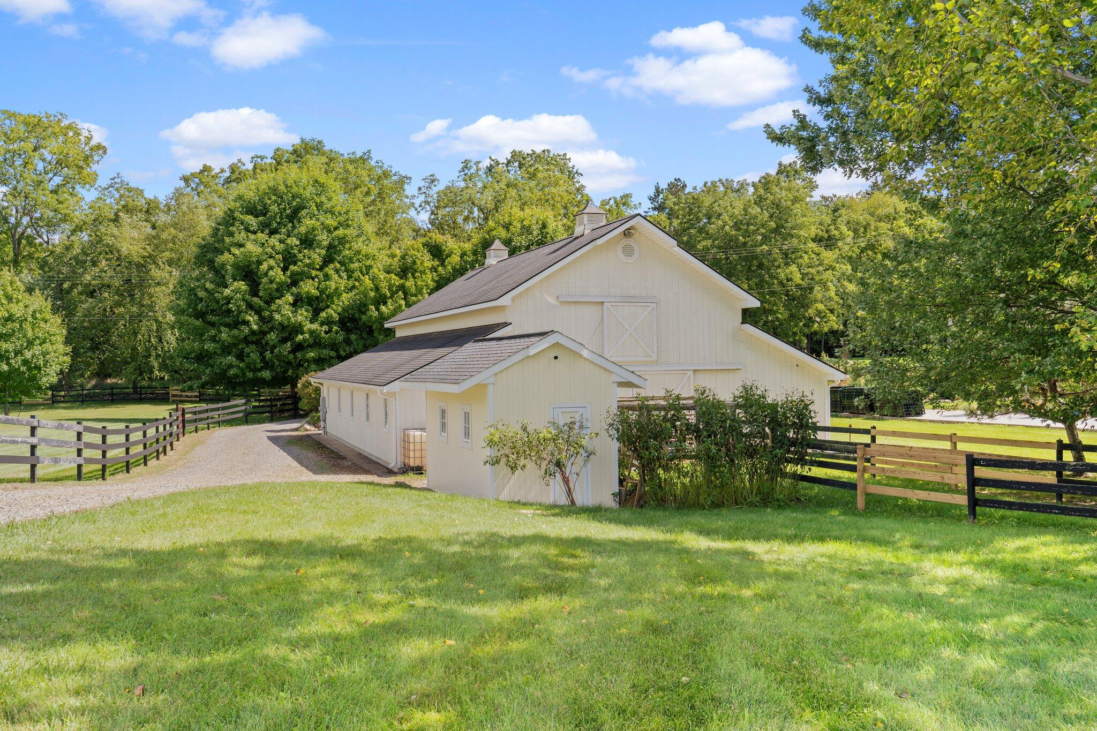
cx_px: 548
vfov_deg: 42.3
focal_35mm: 31
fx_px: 944
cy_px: 366
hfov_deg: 60.3
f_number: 11
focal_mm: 31
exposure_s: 1/250
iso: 125
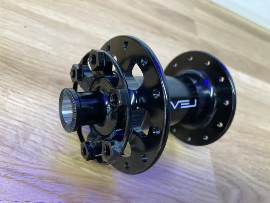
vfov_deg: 49.7
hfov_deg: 63.4
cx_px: 135
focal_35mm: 28
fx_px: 218
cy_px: 102
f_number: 1.8
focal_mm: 3.99
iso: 100
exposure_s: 1/50
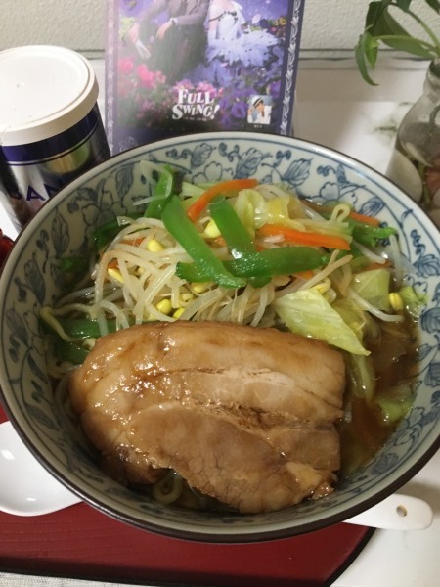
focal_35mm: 29
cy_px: 294
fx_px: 491
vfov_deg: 61.7
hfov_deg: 48.2
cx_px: 220
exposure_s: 1/24
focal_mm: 4.15
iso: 200
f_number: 2.2
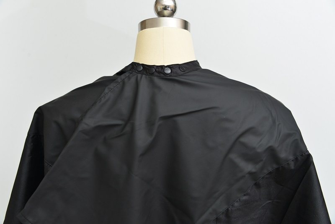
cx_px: 168
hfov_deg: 55.8
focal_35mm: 34
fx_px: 316
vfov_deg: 38.9
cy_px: 112
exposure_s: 1/100
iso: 800
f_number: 5.6
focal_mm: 34
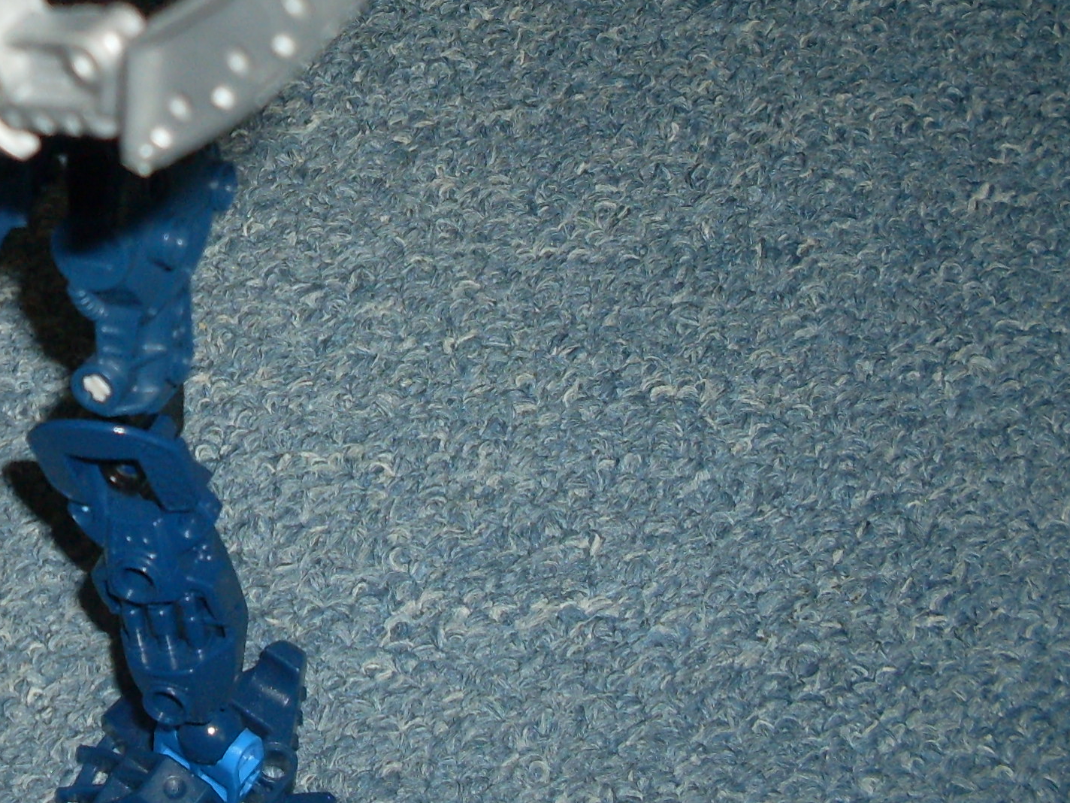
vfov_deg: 17.6
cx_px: -57
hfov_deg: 22.7
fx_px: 2535
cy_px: 5
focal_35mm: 82
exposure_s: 1/45
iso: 100
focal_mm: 6.3
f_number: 2.8
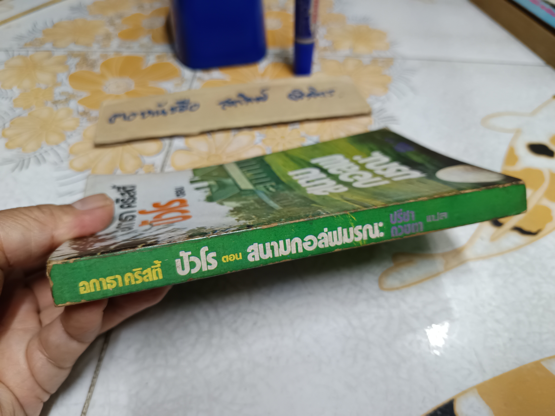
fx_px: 385
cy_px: 208
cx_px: 278
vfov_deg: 56.8
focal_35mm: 24
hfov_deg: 71.6
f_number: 1.7
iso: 945
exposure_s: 1/25
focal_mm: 5.31
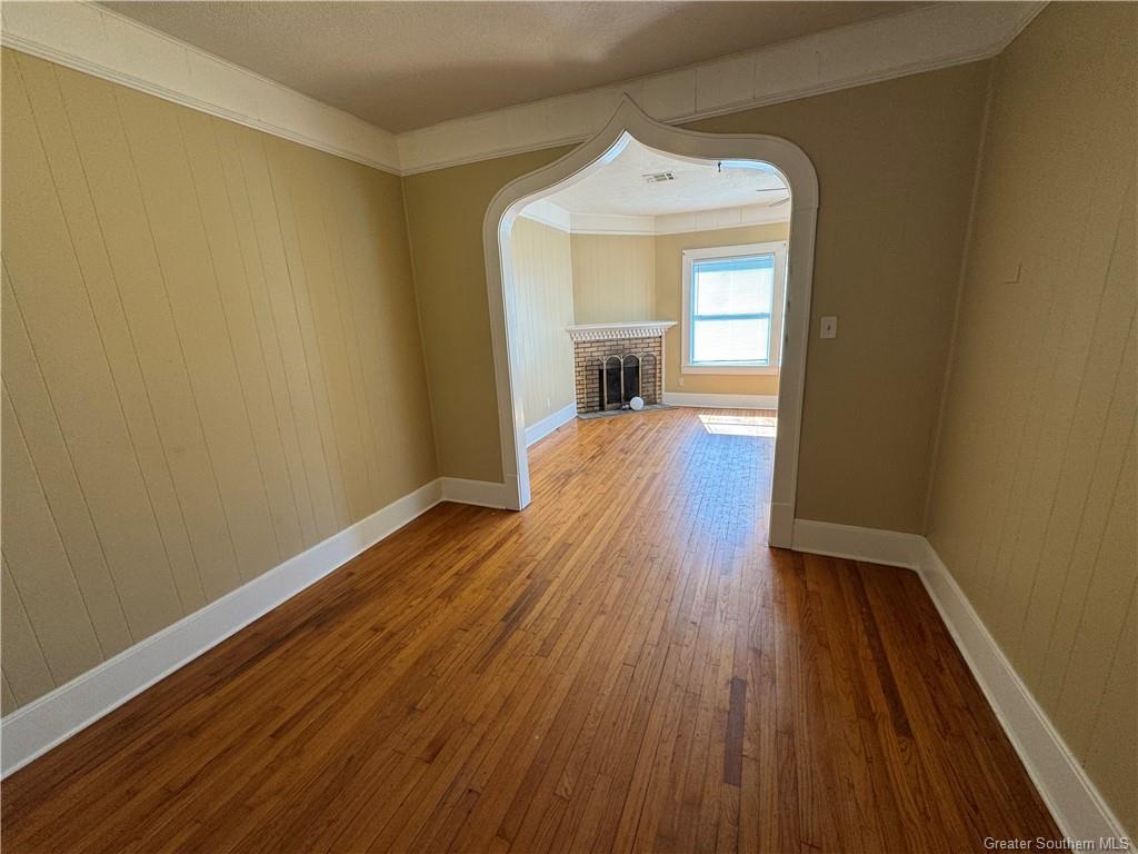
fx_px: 460
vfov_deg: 85.7
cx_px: 569
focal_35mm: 14
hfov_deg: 102.1
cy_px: 427
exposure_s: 1/120
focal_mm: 2.22
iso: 100
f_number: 2.2
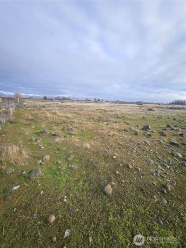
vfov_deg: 106.2
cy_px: 124
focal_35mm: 13
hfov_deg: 89.9
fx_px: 93
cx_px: 93
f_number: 2.2
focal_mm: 1.74
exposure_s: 1/779
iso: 32
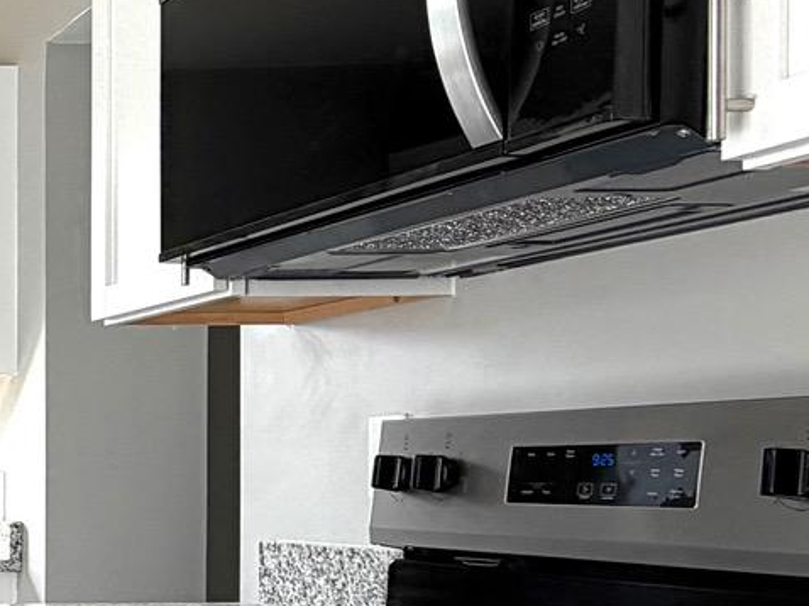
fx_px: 1402
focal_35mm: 60
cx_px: -518
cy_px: 506
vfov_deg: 23.9
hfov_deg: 23.2
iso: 40
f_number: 2.2
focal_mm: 2.22
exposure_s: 1/173
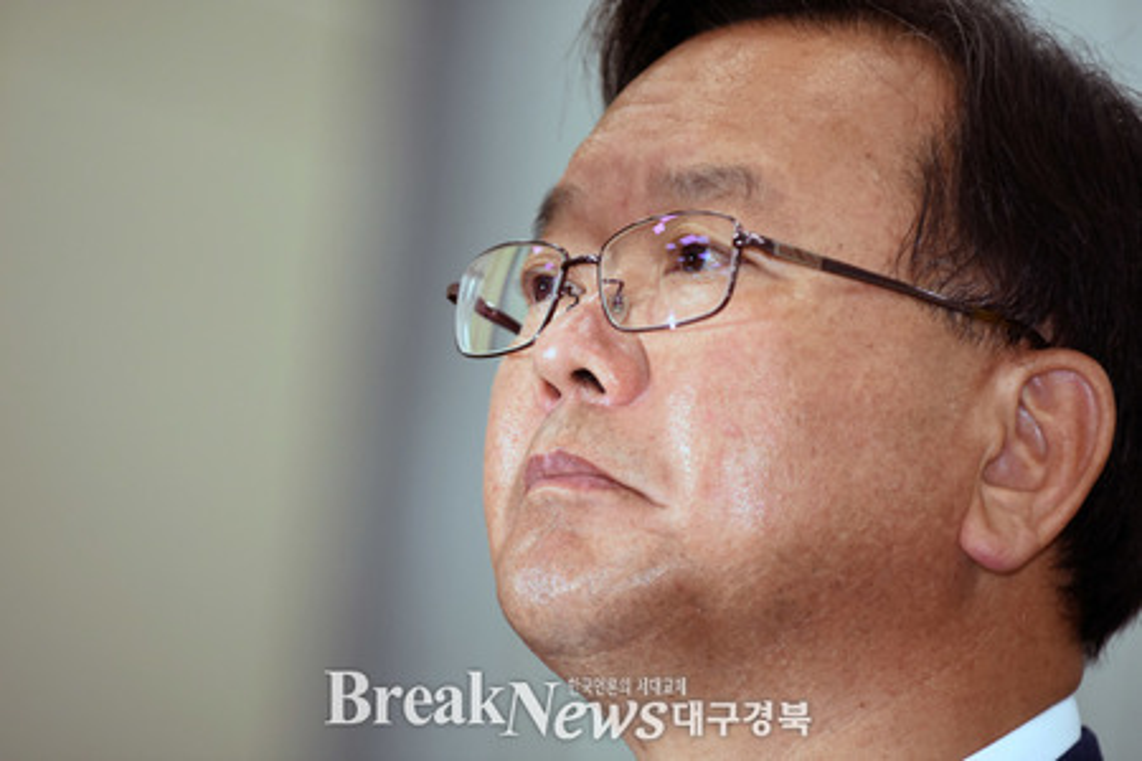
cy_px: 380
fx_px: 9516
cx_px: 571
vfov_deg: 4.6
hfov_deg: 6.9
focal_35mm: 300
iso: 800
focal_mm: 200
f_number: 2.8
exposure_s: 1/320
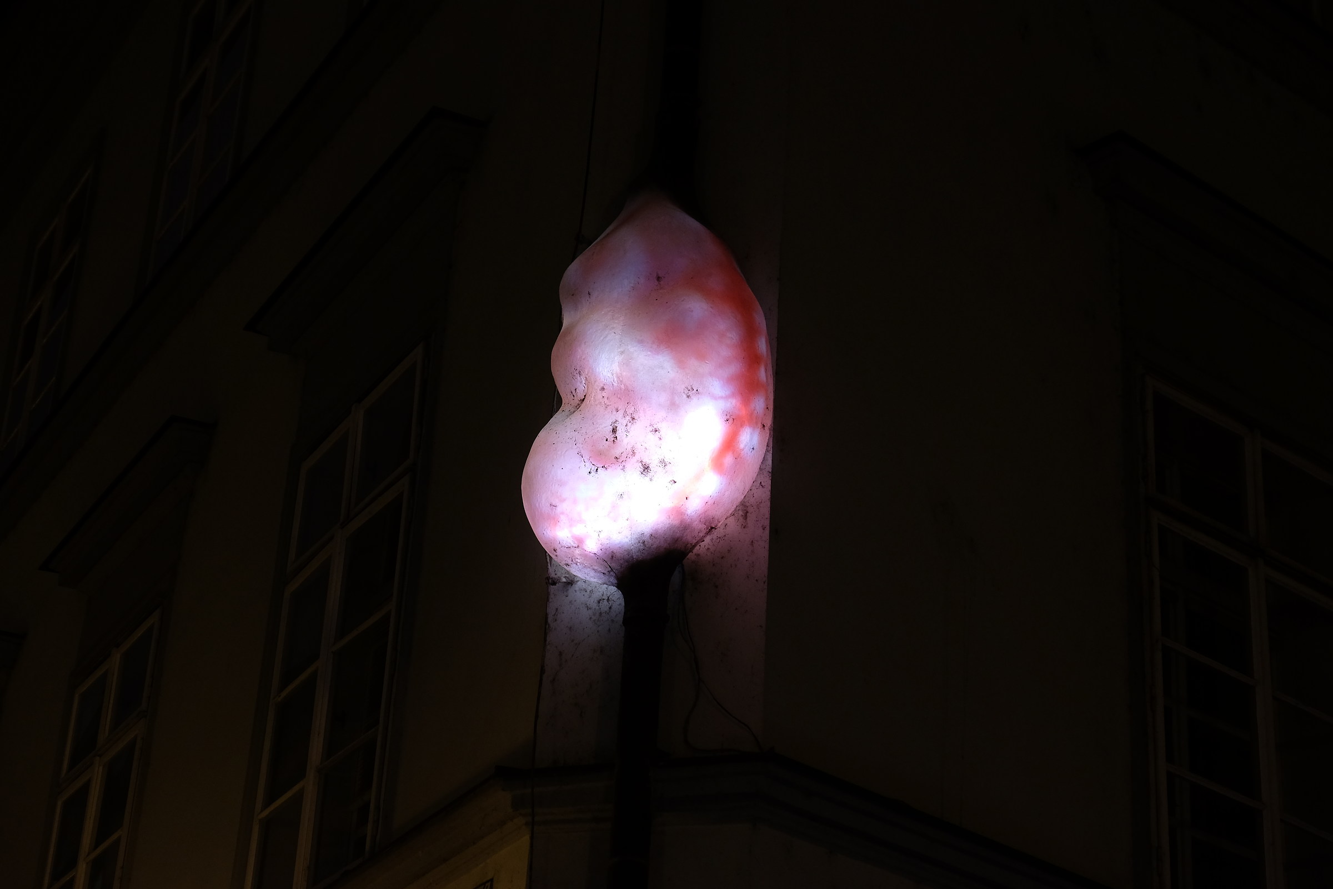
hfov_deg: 28.8
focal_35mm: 70
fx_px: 2592
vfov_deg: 19.5
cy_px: 444
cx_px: 666
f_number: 4.7
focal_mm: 46.6
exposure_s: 1/6
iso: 800
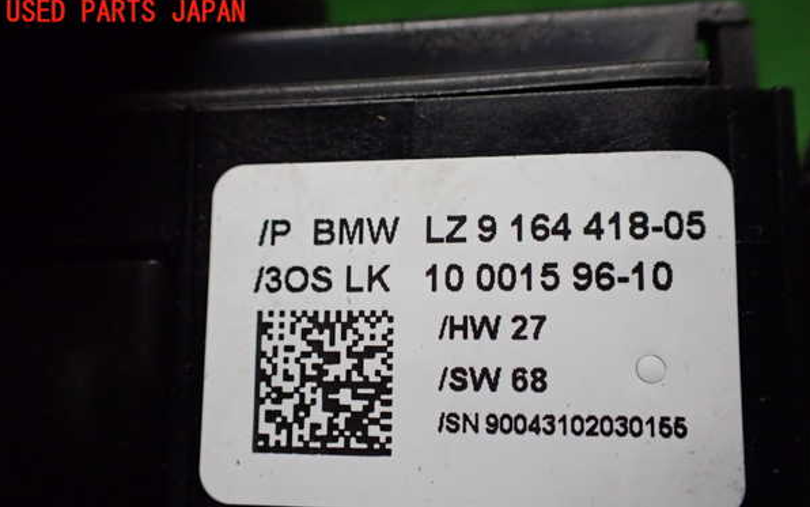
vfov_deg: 39.3
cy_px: 302
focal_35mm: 32
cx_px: 406
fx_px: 707
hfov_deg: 59.6
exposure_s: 1/125
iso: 800
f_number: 2.3
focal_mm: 5.4
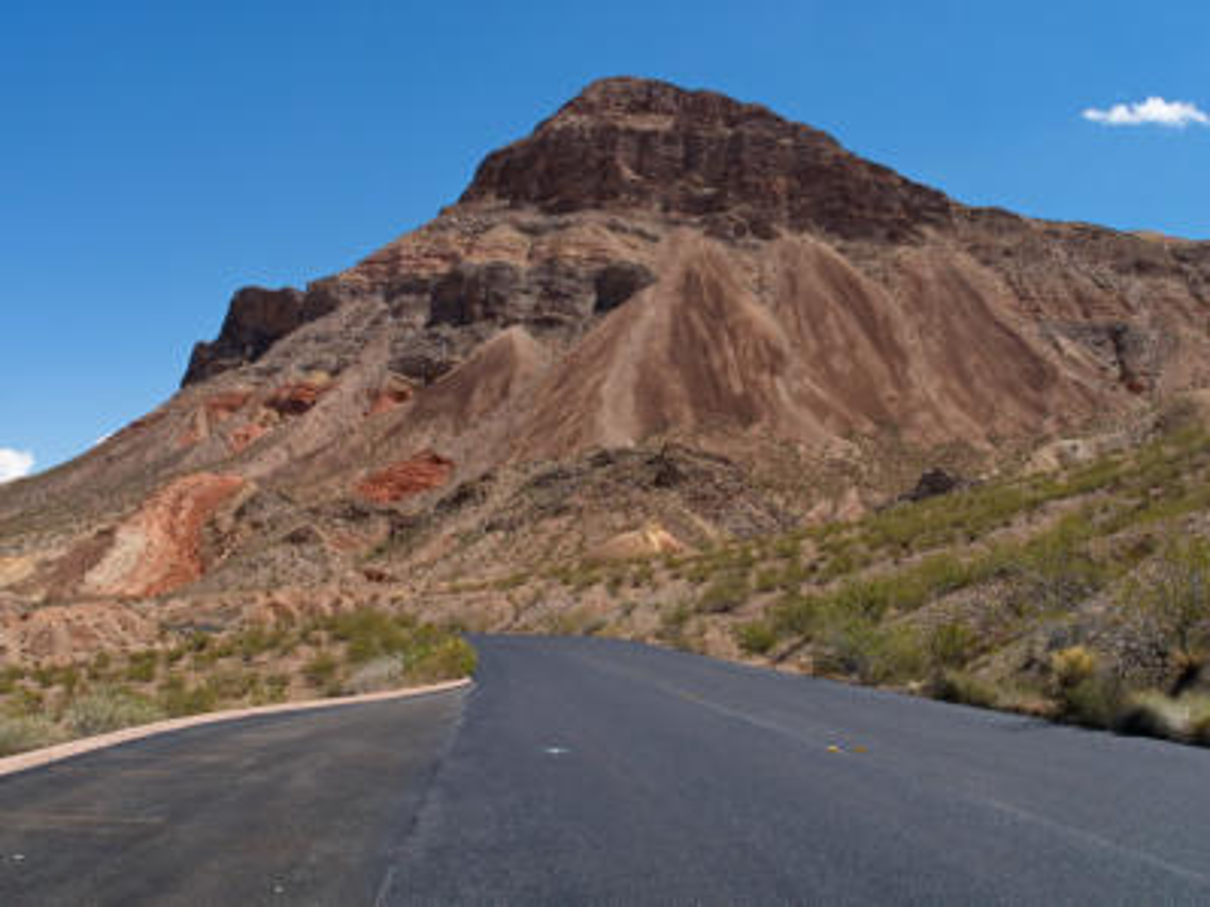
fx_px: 1468
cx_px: 605
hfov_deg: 44.8
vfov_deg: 34.3
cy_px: 454
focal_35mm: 42
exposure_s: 1/500
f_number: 10
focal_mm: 21
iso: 250
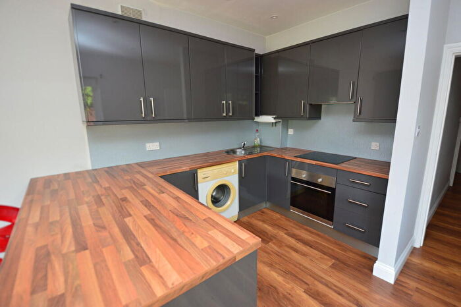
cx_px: 230
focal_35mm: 15
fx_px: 192
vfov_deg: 77.3
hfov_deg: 100.4
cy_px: 154
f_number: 3.5
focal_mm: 10
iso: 100
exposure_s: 1/15
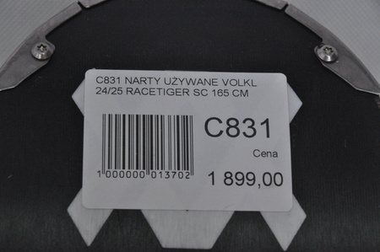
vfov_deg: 8.7
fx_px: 1661
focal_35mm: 158
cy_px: 126
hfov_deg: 13.1
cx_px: 190
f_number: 9.5
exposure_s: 1/125
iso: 3200
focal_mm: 105
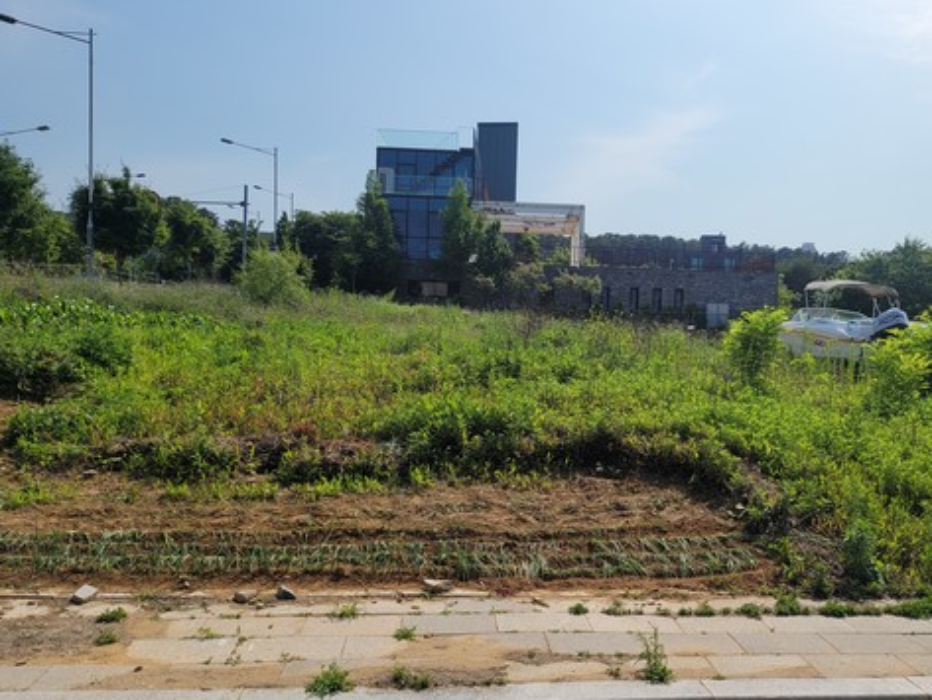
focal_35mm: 33
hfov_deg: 55.0
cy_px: 371
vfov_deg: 42.9
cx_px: 546
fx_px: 889
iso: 40
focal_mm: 5
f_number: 1.8
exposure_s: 1/5300
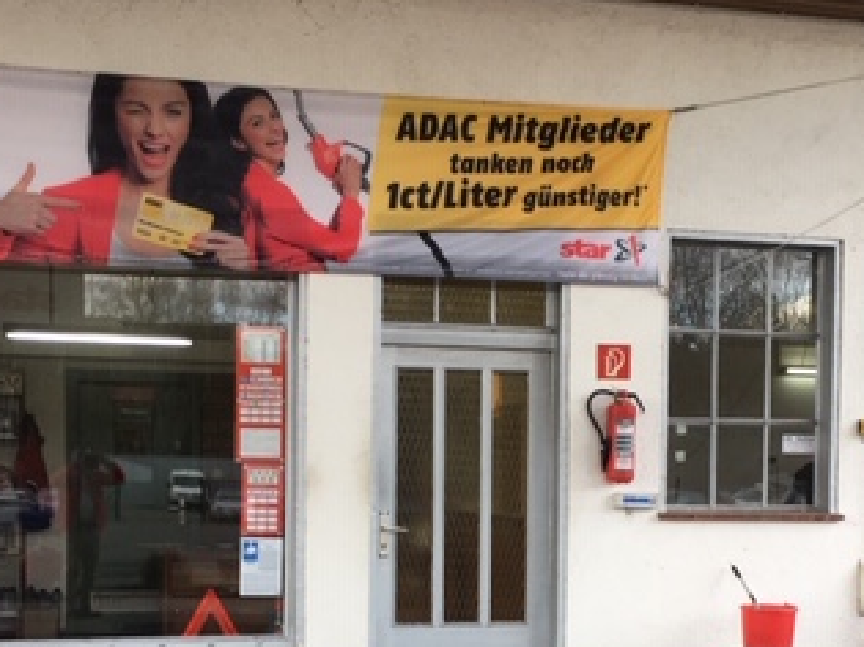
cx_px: 488
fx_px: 1472
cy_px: 504
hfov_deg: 32.7
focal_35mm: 59
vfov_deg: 24.5
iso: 25
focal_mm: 4.15
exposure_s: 1/100
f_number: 2.2
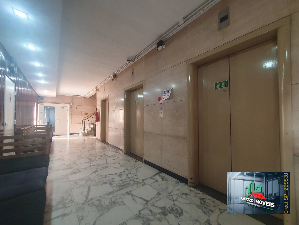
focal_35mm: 13
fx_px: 112
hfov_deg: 106.2
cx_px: 150
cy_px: 112
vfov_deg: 89.9
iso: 400
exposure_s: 1/40
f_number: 2.2
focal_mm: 1.8
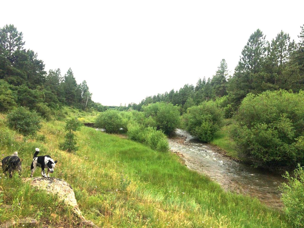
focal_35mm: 29
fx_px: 255
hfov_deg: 61.7
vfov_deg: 48.2
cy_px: 114
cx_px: 152
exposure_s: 1/789
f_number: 2.2
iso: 32
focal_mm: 4.15
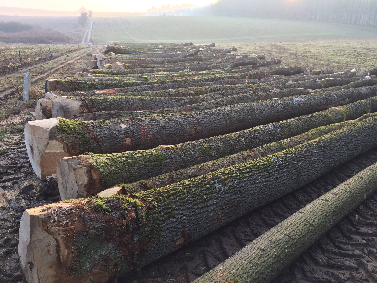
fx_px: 316
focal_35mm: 29
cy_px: 142
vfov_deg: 48.2
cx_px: 188
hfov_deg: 61.7
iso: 40
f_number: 2.2
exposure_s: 1/100
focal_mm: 4.15
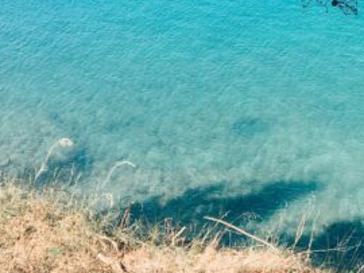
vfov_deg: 19.4
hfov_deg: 24.5
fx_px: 779
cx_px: 404
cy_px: 9
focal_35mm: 74
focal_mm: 4.15
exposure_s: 1/499
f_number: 2.2
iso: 25
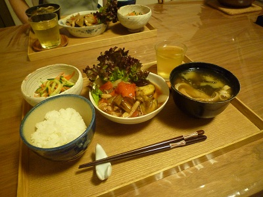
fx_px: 190
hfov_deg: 69.4
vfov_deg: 54.9
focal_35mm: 25
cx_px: 132
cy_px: 98
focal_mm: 4.4
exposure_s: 1/30
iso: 400
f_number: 2.8
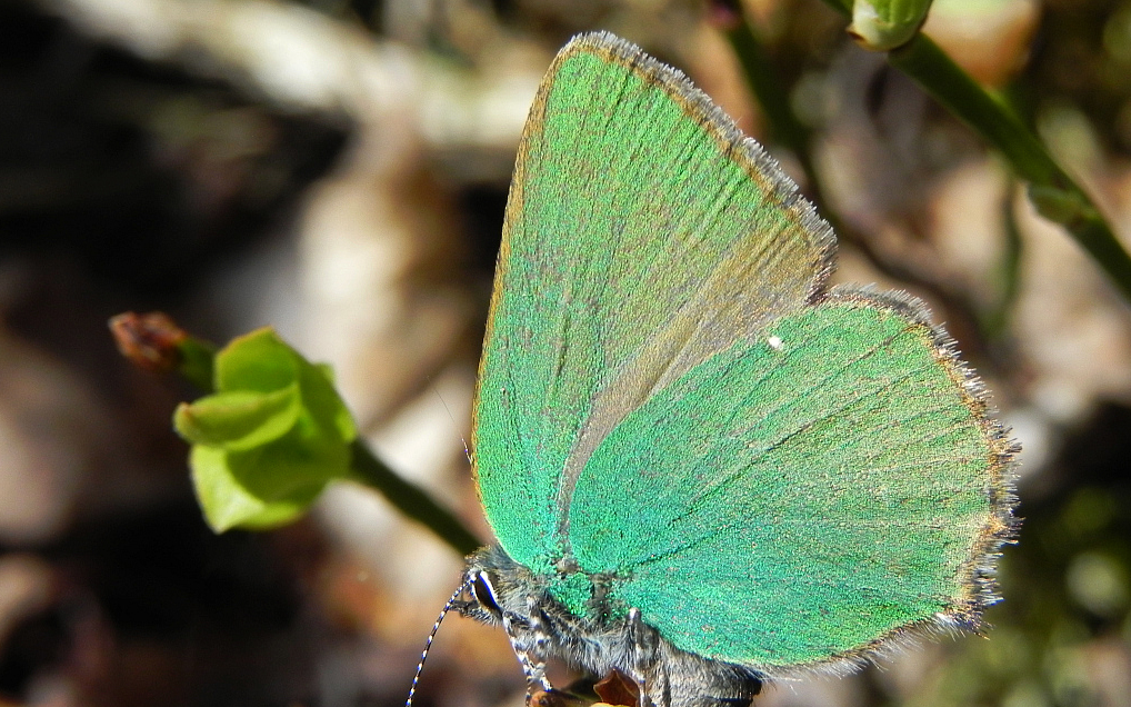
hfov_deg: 18.6
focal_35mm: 112
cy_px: 417
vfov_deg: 11.7
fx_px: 3452
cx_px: 563
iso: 160
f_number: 5.6
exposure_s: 1/509
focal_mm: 18.8
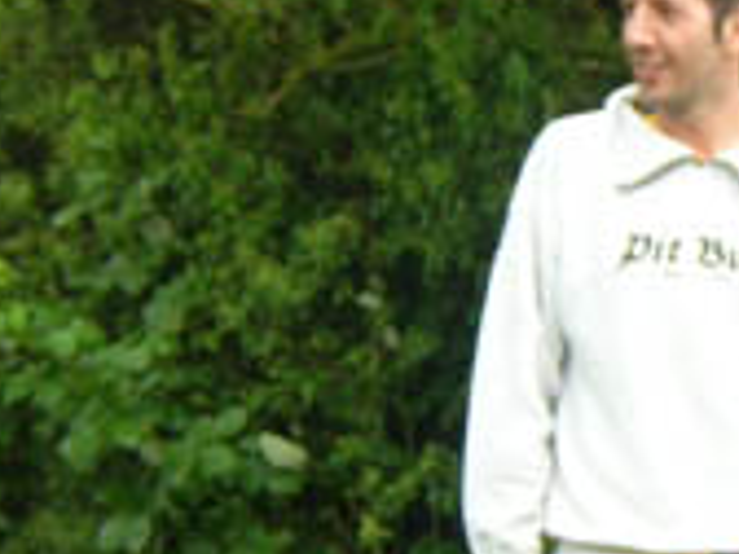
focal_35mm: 278
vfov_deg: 5.3
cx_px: 1214
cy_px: 574
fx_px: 5935
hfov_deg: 7.0
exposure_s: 1/122
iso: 50
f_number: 3.3
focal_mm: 12.8
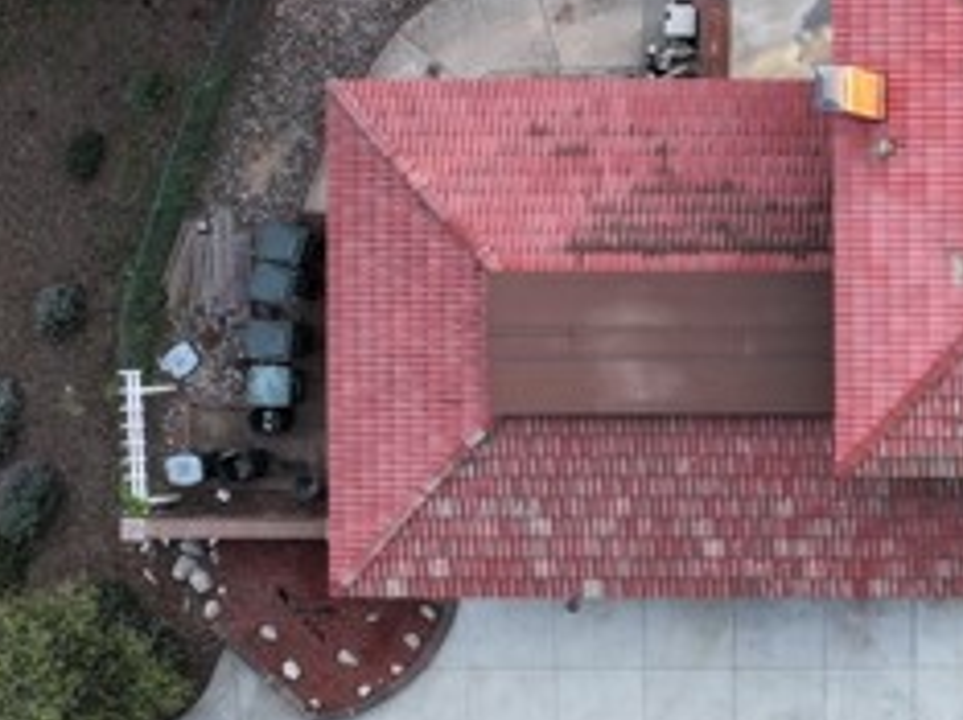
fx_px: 2918
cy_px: 286
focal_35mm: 105
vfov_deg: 14.1
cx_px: 1613
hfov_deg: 16.4
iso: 110
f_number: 2.8
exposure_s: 1/120
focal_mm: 12.29
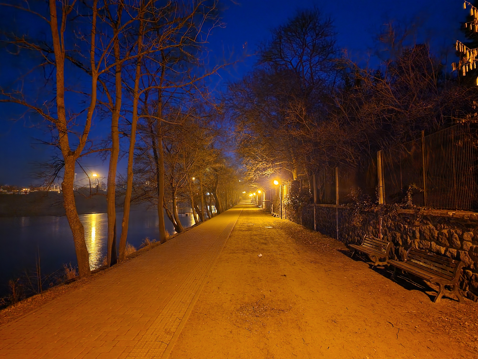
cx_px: 239
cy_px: 180
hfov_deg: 73.9
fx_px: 318
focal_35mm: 23
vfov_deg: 58.9
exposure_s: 1/13
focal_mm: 6.4
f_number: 1.8
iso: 1250
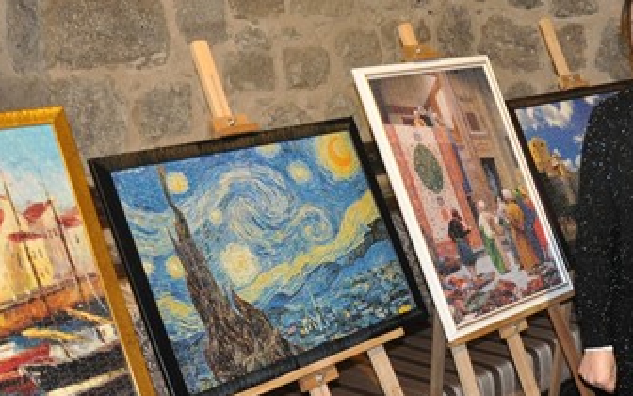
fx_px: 1069
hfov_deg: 31.9
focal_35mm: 62
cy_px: 151
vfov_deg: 20.9
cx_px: 526
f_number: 3.8
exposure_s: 1/60
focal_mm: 21
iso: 800
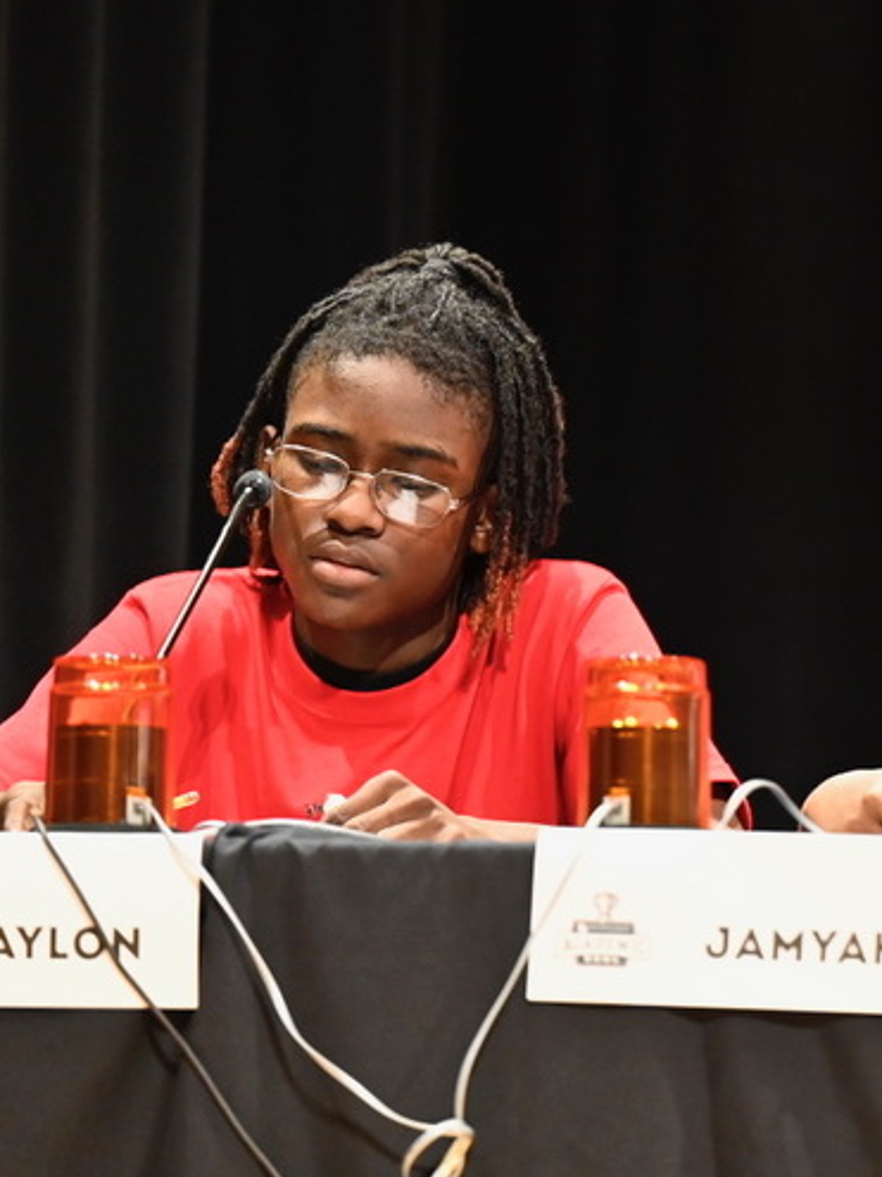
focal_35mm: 398
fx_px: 13527
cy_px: 484
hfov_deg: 3.7
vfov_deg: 5.0
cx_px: 1205
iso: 3200
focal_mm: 200
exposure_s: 1/250
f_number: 2.8
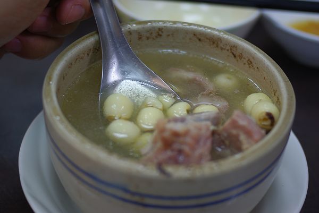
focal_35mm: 60
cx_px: 160
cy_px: 106
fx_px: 532
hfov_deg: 33.4
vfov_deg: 22.7
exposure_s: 1/30
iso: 100
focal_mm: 40
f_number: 2.8
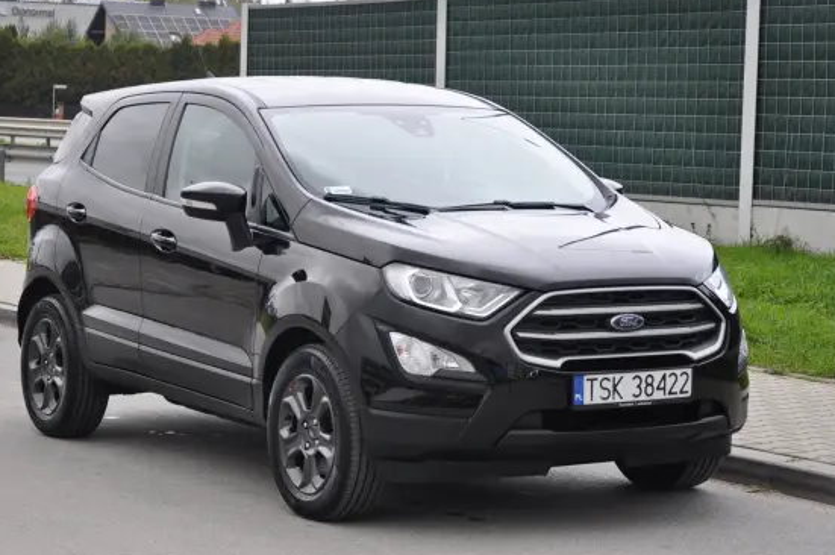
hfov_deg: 20.2
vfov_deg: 13.5
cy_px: 290
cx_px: 411
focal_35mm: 101
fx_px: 2340
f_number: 5.3
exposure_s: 1/125
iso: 400
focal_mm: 58
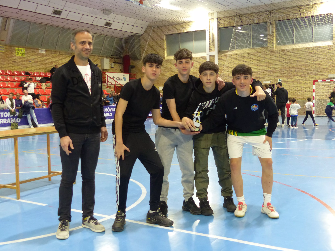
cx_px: 168
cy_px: 126
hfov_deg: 47.9
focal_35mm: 39
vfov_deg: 36.8
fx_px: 377
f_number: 2.8
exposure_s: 1/30
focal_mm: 7
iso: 400
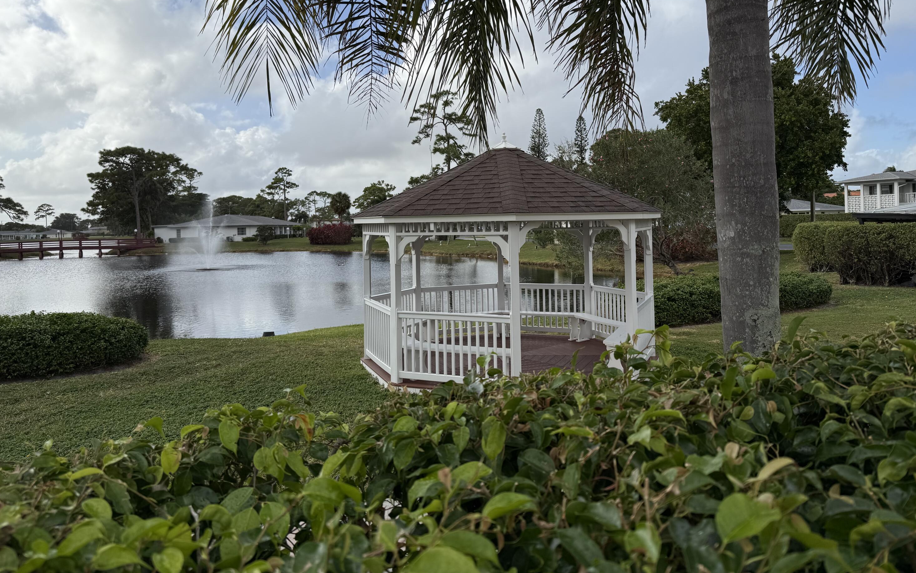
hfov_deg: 70.4
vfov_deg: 47.4
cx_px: 453
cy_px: 232
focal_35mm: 26
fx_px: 649
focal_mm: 6.76
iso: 80
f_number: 1.78
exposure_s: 1/6711
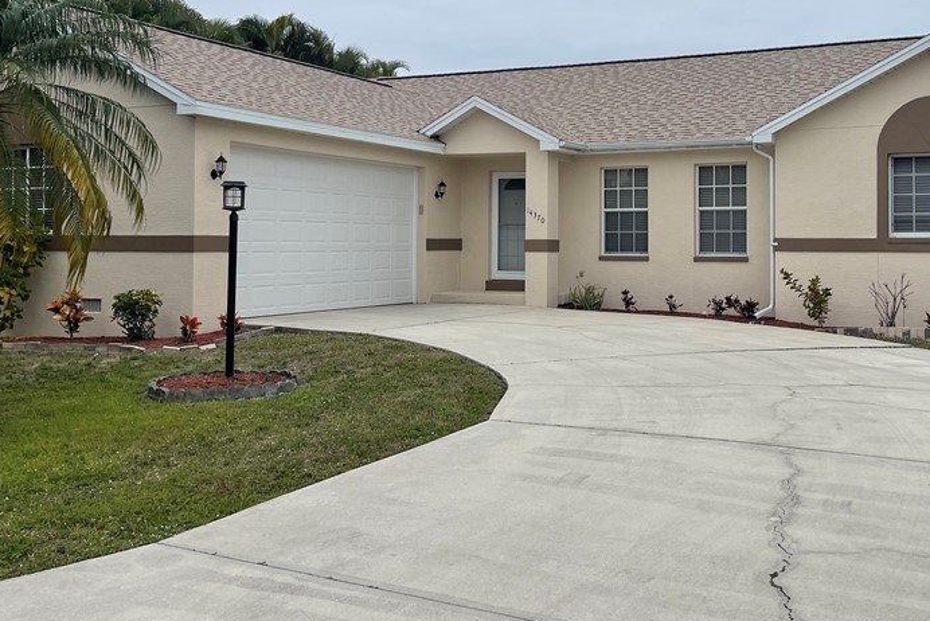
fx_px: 1034
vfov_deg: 33.2
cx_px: 577
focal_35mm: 40
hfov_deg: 48.0
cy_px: 218
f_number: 1.6
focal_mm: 5.1
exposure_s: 1/2597
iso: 32
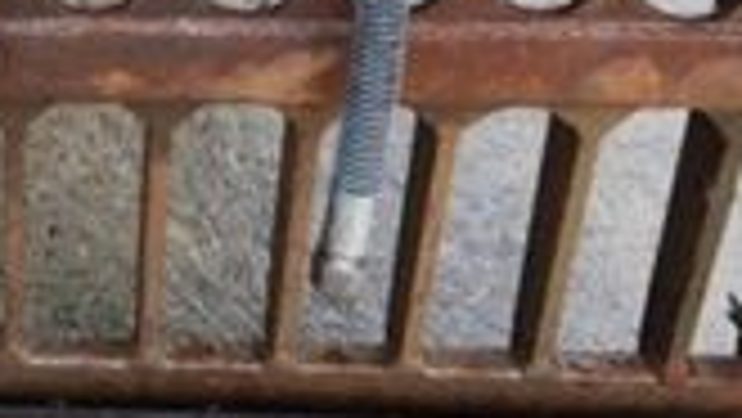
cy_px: -422
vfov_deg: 10.4
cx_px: -67
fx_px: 2106
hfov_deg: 19.2
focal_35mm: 107
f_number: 1.9
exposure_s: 1/150
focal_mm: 6.71
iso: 50
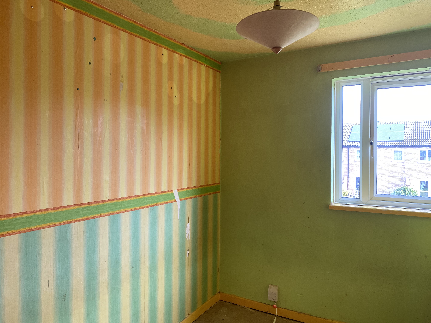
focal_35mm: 26
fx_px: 324
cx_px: 216
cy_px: 162
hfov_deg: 67.3
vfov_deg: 53.1
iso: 125
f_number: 1.8
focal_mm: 4.25
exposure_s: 1/121
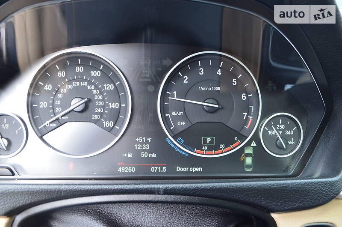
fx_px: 284
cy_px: 114
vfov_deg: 43.4
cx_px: 171
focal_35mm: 30
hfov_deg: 62.0
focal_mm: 20
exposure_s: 1/20
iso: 400
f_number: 8
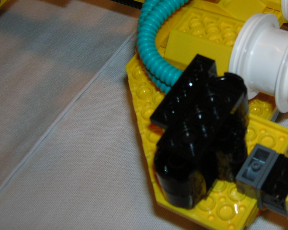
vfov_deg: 22.3
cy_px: 58
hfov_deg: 27.1
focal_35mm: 68
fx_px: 580
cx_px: 249
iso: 50
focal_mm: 5.7
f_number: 2.9
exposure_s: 1/60.1
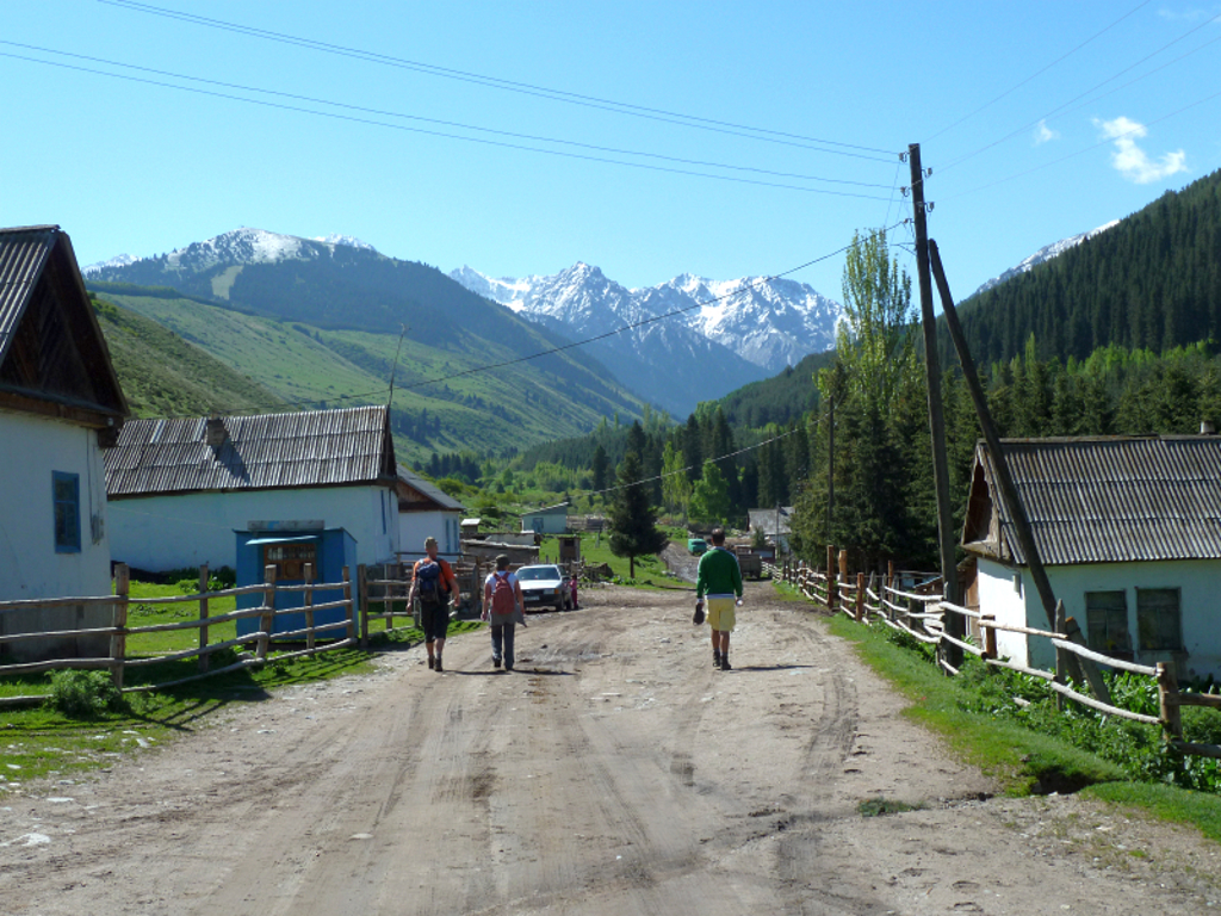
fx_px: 1481
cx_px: 610
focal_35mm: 42
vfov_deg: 34.3
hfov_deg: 44.8
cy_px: 458
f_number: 4.5
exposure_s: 1/400
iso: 80
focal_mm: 6.9
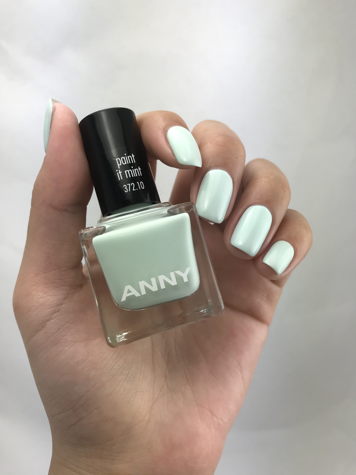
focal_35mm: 28
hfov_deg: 49.7
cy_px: 238
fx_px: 384
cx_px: 178
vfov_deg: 63.4
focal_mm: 3.99
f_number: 1.8
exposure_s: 1/348
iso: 20
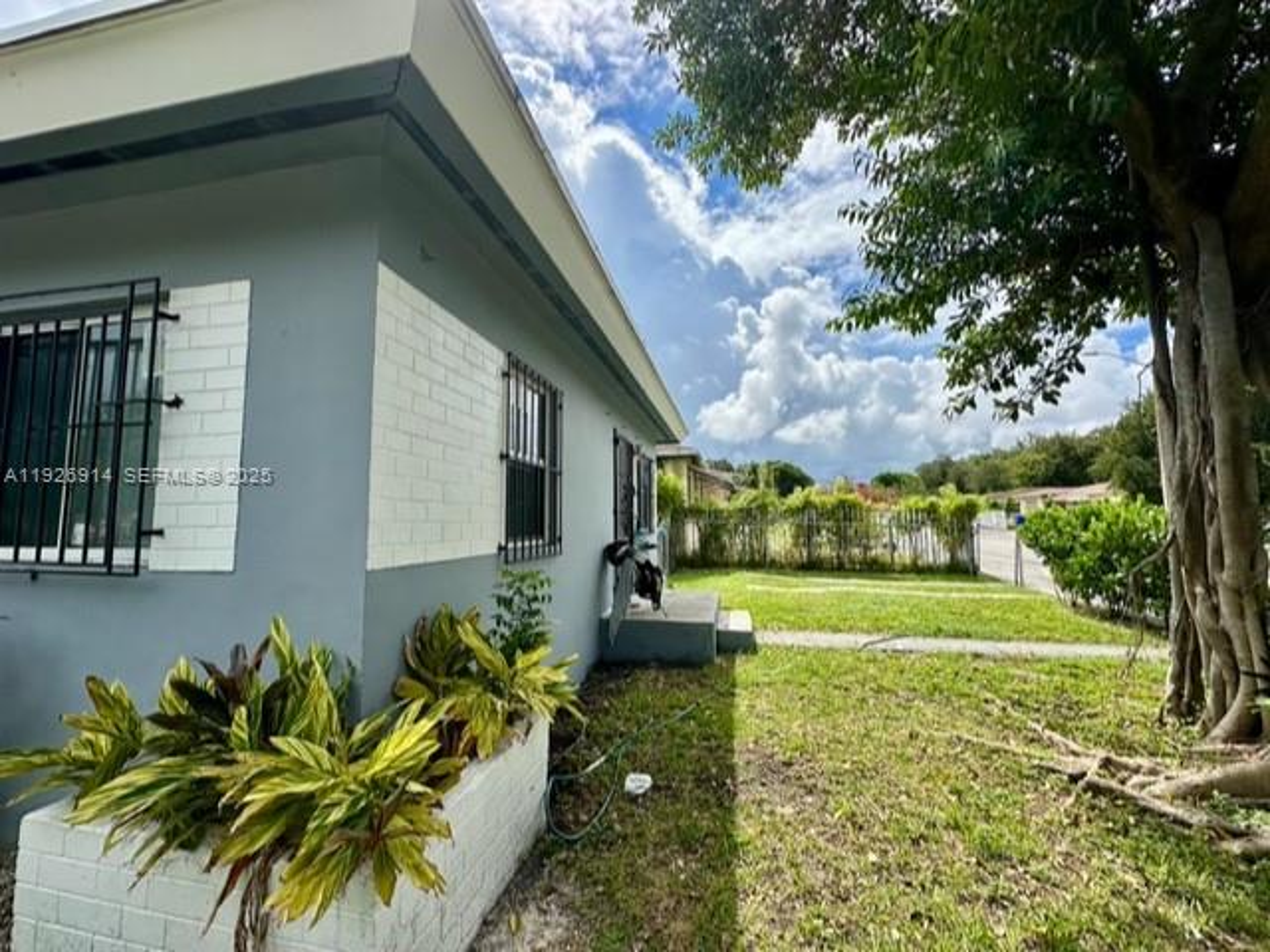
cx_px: 635
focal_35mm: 14
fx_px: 514
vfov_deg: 85.7
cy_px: 476
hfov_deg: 102.1
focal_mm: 2.22
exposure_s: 1/2959
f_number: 2.2
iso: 50
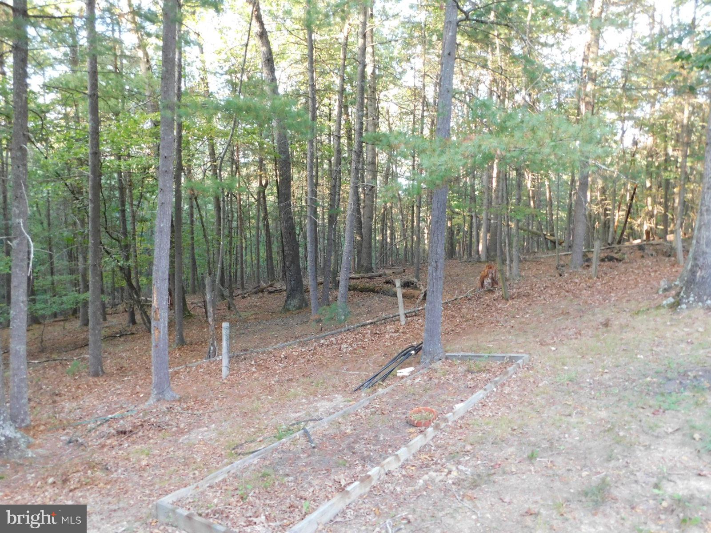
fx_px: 493
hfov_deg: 71.6
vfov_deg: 56.8
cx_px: 356
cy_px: 266
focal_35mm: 24
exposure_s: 1/30
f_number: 3
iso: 280
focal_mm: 4.1
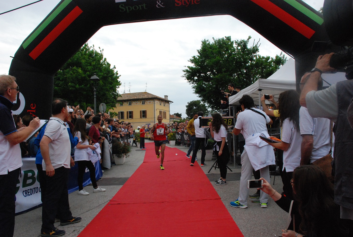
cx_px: 176
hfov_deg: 67.3
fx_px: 265
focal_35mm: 27
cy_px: 118
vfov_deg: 48.1
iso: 1600
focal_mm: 18
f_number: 11
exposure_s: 1/500
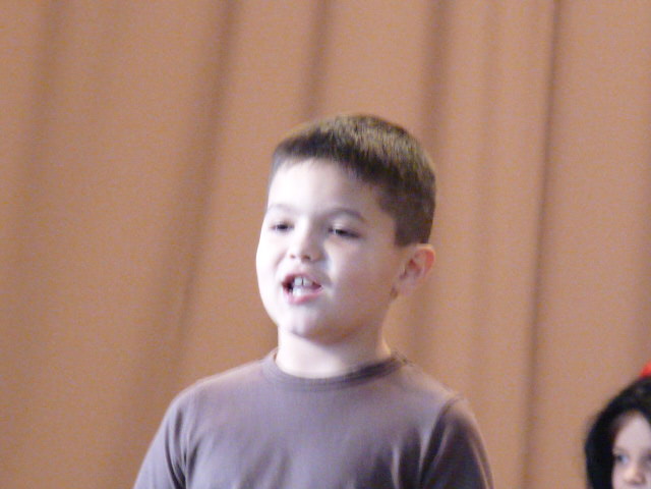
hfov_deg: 3.8
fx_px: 9760
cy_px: 244
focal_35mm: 519
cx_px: 326
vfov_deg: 2.9
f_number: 3.7
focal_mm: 52.1
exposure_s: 1/8
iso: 800
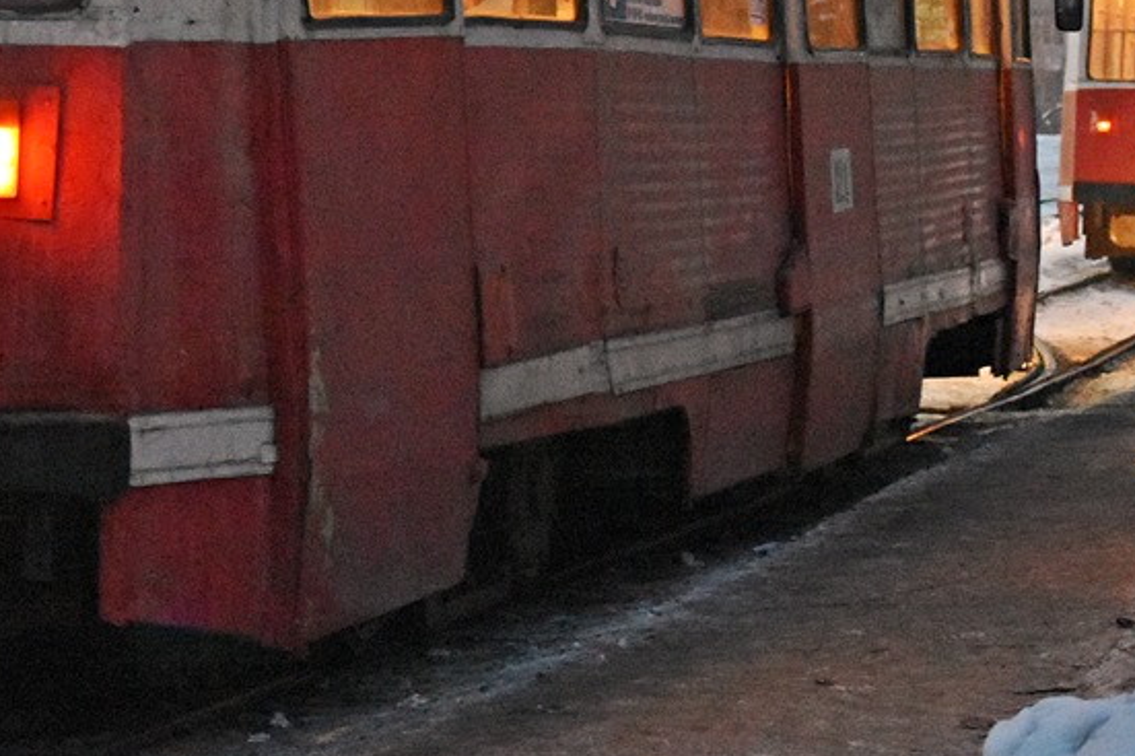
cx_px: 257
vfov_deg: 9.3
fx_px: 4636
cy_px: -12
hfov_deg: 13.9
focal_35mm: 147
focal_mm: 45
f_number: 4.8
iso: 6400
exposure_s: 1/60
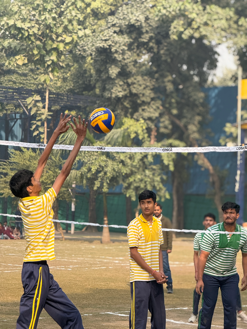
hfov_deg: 12.3
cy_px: 164
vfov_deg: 16.4
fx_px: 1142
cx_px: 124
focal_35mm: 120
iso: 64
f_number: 2.8
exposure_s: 1/621
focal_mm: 15.66
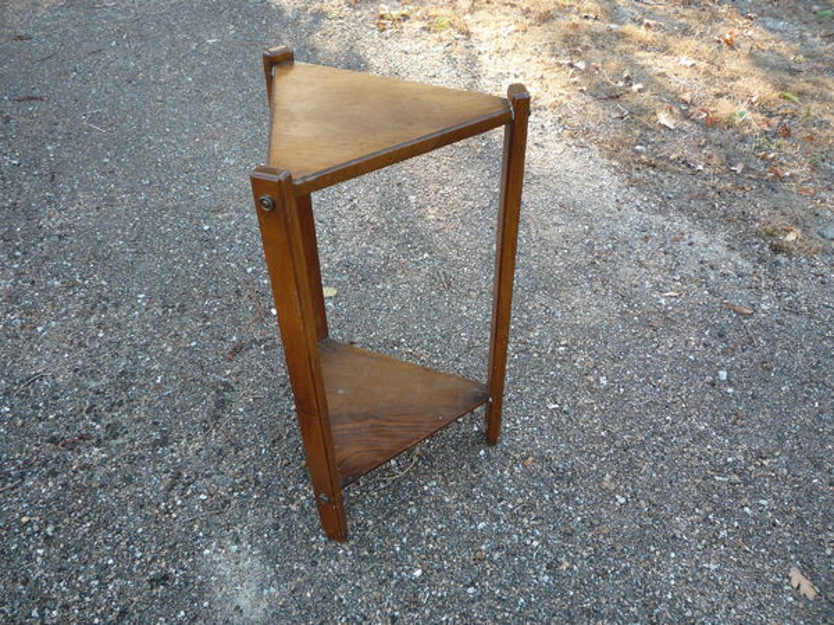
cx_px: 417
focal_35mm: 30
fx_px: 723
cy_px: 312
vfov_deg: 46.8
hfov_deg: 60.0
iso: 100
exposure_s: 1/50
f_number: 3.3
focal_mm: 5.2
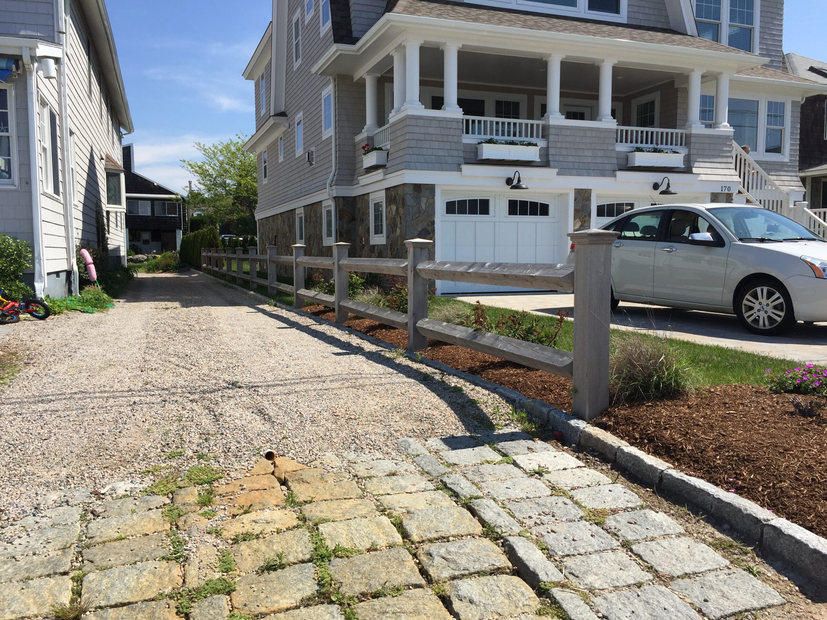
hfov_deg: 61.7
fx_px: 693
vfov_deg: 48.2
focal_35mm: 29
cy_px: 310
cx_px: 414
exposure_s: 1/2198
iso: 32
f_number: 2.2
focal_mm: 4.15
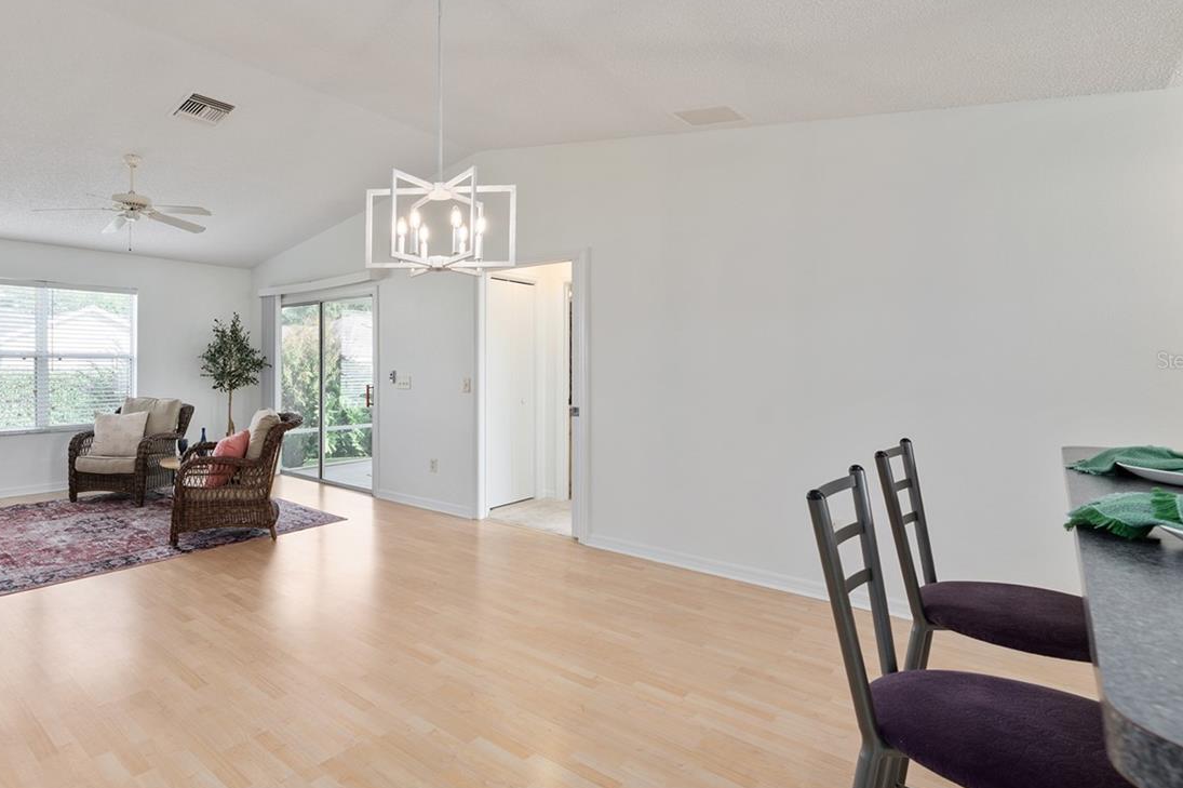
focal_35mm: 19
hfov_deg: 83.8
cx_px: 389
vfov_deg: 64.4
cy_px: 360
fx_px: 624
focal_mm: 13
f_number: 7.1
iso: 100
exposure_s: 1/10
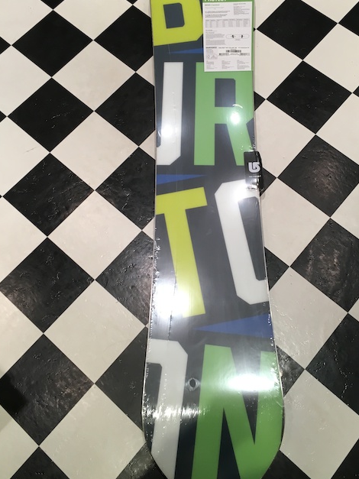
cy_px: 208
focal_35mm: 37
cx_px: 198
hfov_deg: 38.6
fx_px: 512
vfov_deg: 50.0
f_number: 2.2
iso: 32
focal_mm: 4.15
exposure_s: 1/30
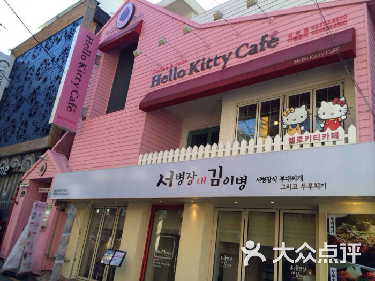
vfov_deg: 46.8
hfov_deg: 60.0
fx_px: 325
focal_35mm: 30
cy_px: 140
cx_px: 188
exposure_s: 1/436
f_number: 2.2
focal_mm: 4.12
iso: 32
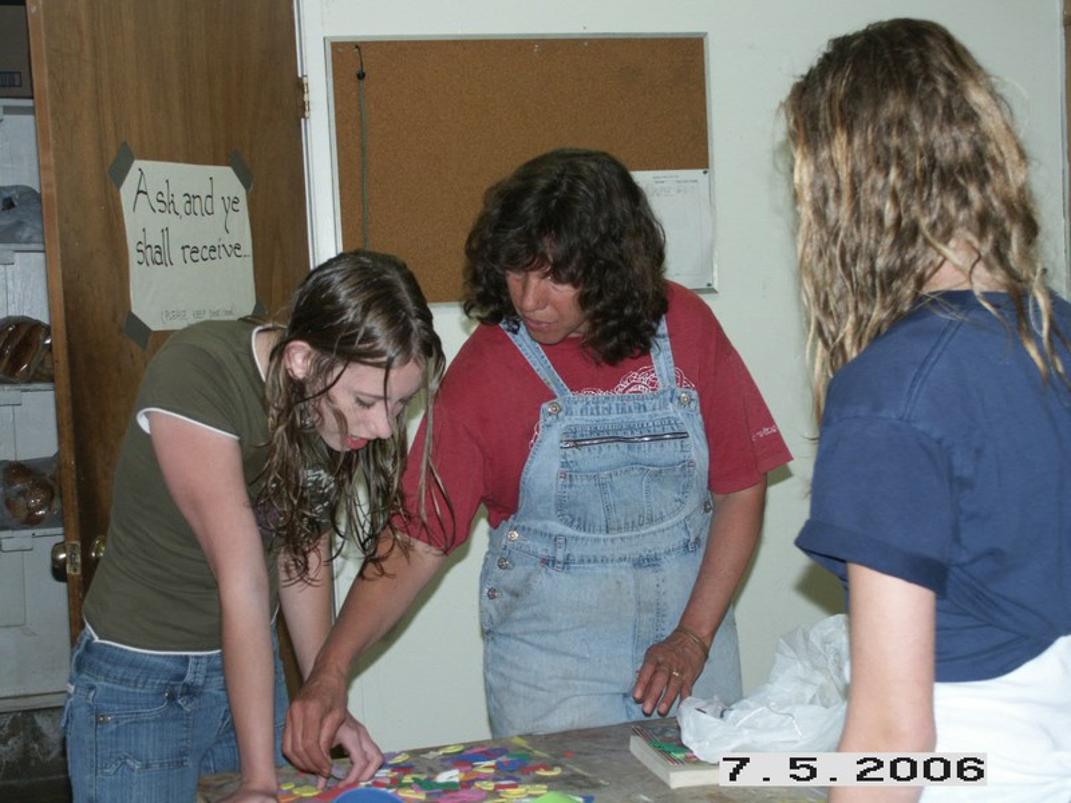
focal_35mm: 70
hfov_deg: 27.8
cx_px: 536
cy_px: 402
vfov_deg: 21.0
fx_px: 2166
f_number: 3.5
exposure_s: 1/60
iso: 100
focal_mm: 17.31
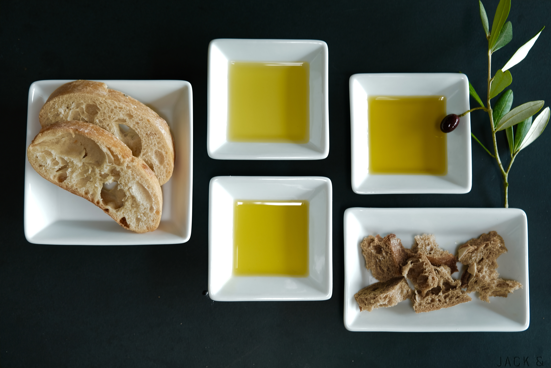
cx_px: 276
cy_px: 184
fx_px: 643
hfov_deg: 46.4
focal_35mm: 42
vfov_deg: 31.9
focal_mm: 27.7
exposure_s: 1/4
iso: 80
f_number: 4
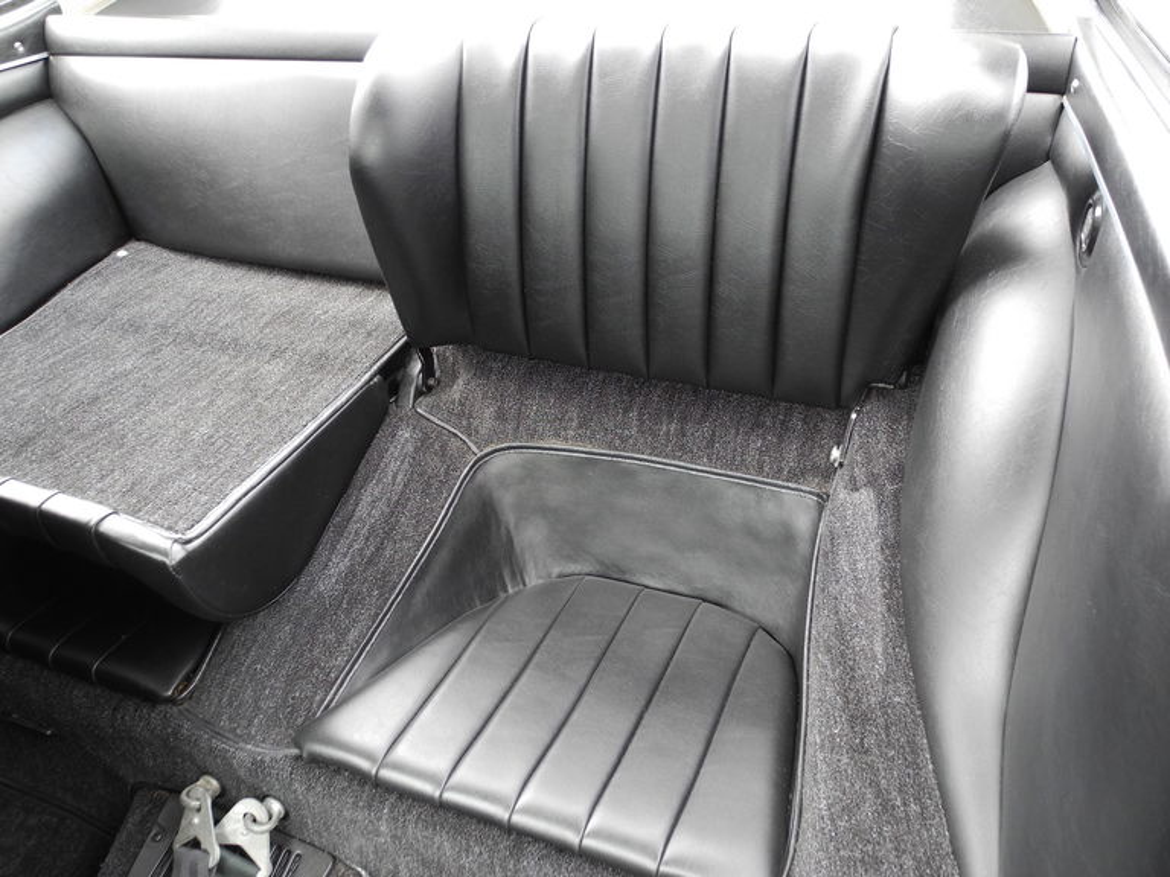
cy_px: 438
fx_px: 946
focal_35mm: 28
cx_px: 585
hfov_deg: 63.4
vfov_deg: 49.7
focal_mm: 6
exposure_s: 1/30
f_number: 2.8
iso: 144
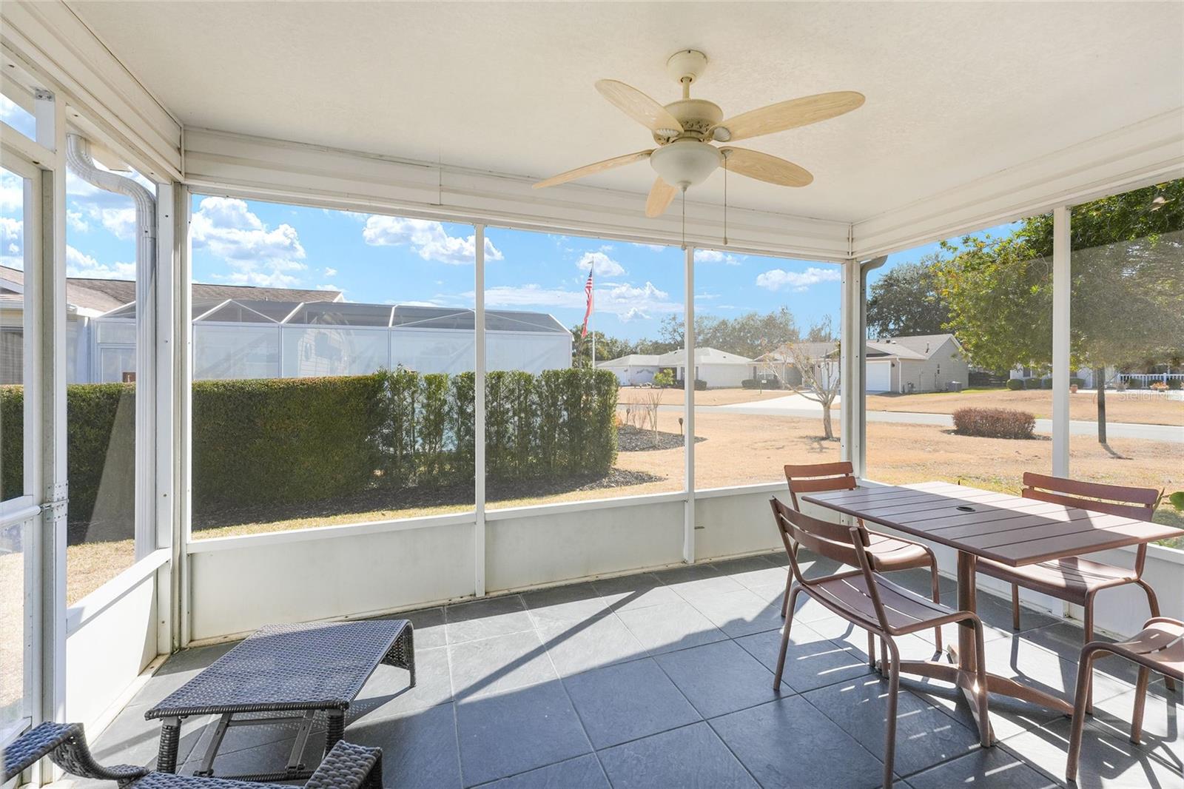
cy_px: 394
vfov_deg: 81.2
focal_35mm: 14
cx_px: 592
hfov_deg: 104.3
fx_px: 460
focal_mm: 14
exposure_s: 1/640
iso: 400
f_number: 7.1
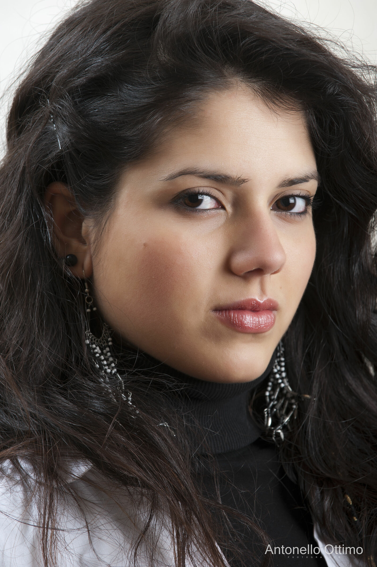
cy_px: 284
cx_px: 188
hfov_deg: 6.9
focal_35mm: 200
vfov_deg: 10.3
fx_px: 3146
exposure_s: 1/200
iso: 100
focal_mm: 200
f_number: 10
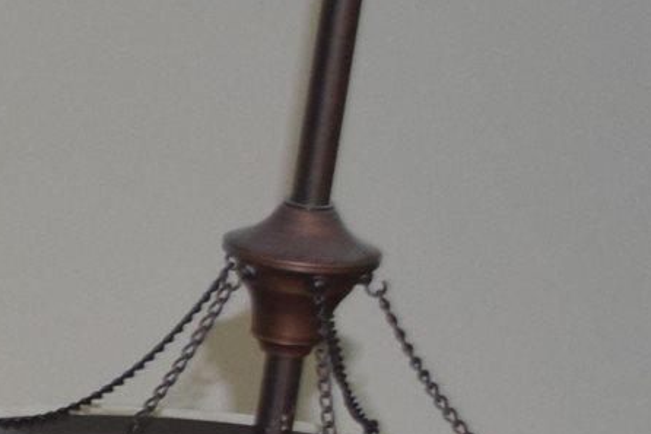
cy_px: 945
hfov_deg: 7.1
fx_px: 4672
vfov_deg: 5.2
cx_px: -1349
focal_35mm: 258
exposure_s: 1/125
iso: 640
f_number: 5.6
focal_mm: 25
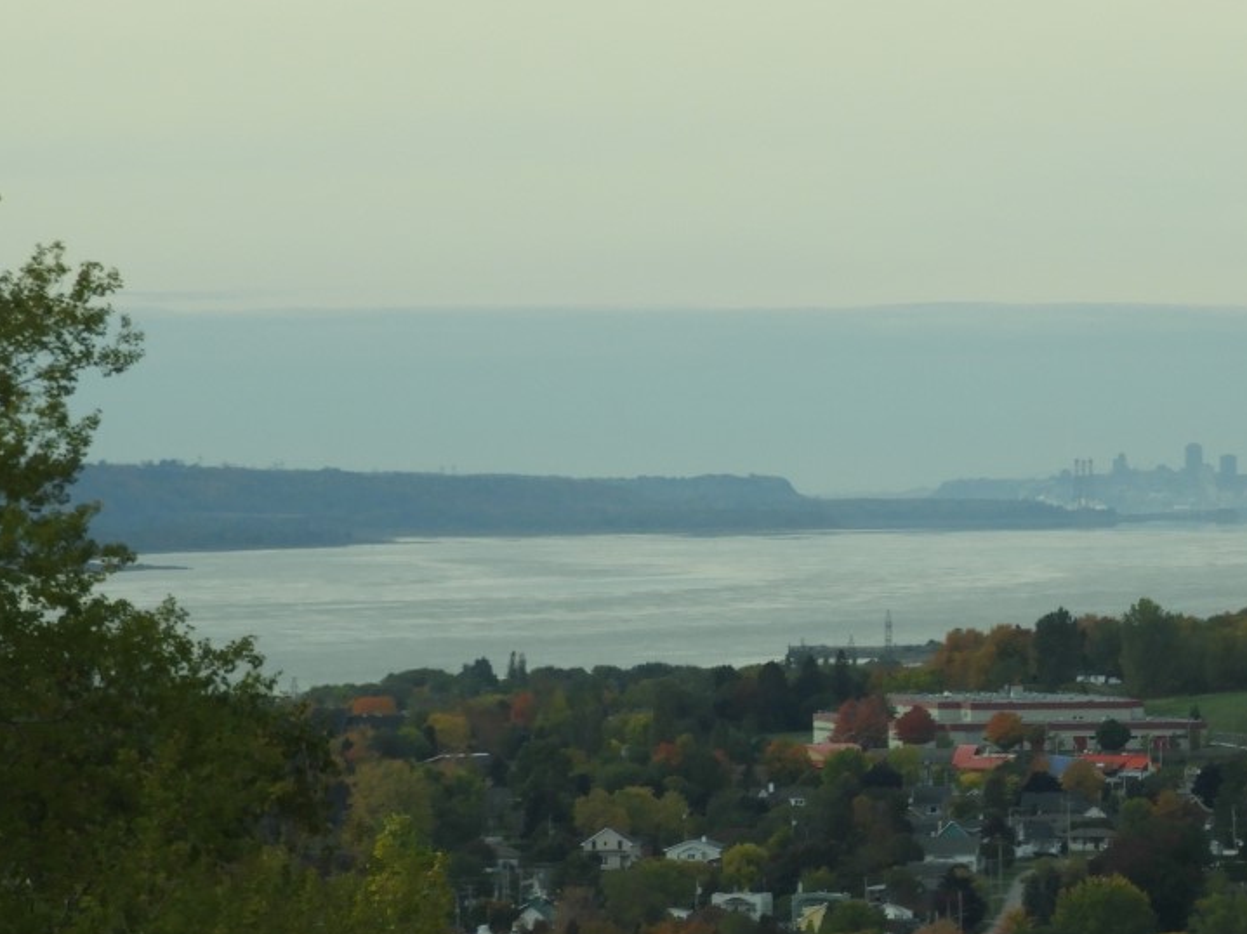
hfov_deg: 5.8
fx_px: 12280
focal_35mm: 341
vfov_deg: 4.4
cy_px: 561
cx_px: 1049
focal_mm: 30.5
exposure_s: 1/400
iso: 100
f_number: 5.2
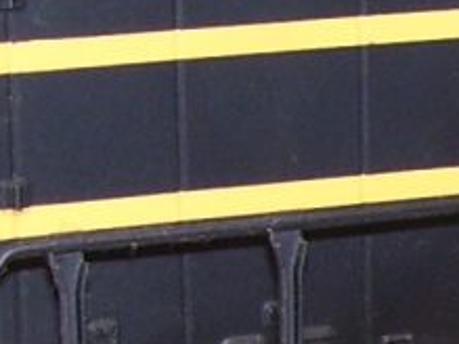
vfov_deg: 5.4
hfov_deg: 7.0
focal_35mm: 270
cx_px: 985
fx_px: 3578
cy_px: 552
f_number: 2.7
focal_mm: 6
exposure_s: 1/60
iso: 80
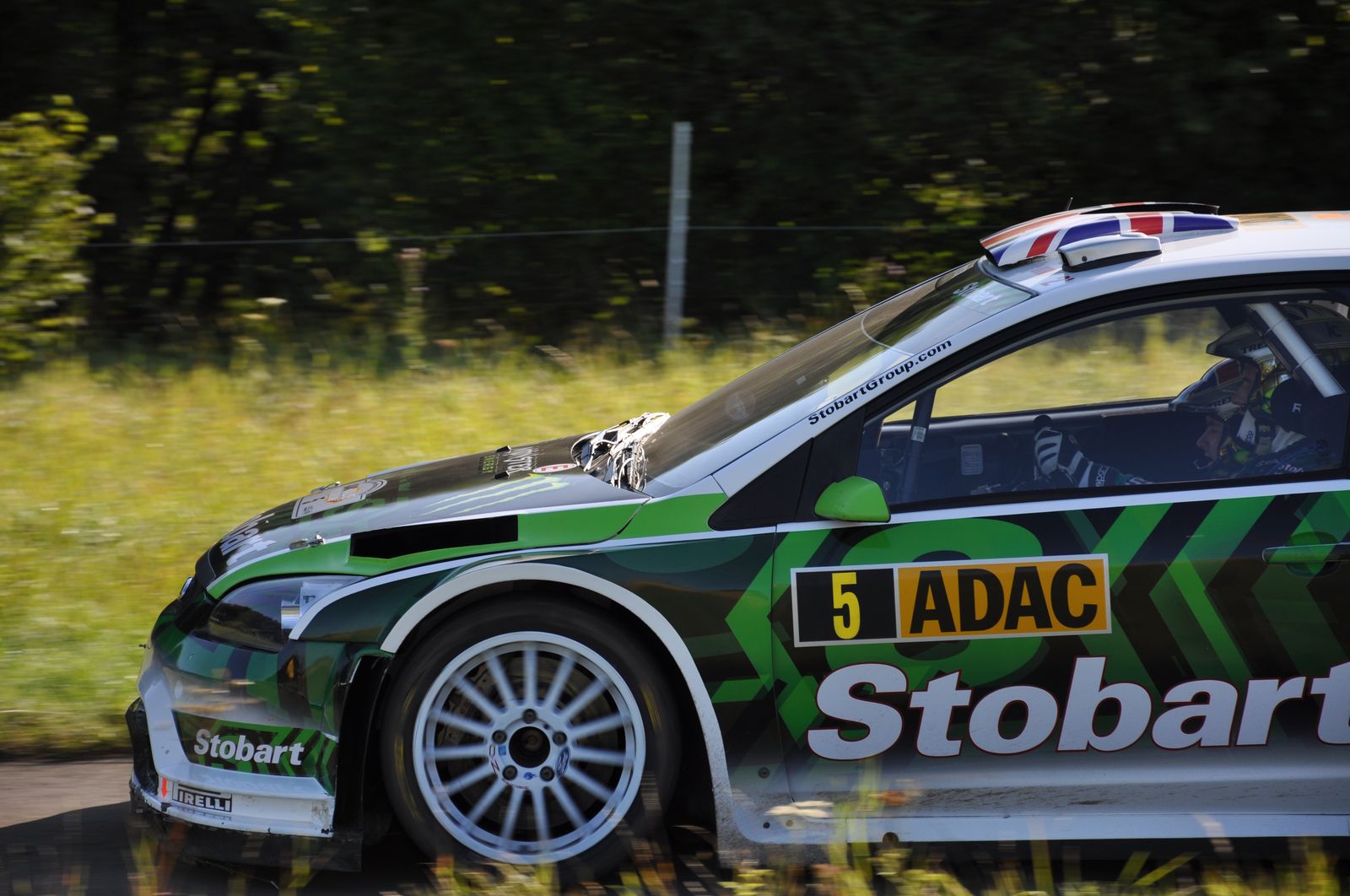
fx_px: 5898
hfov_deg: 13.1
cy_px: 448
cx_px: 675
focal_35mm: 158
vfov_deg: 8.7
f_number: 5.6
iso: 200
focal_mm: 105
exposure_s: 1/500
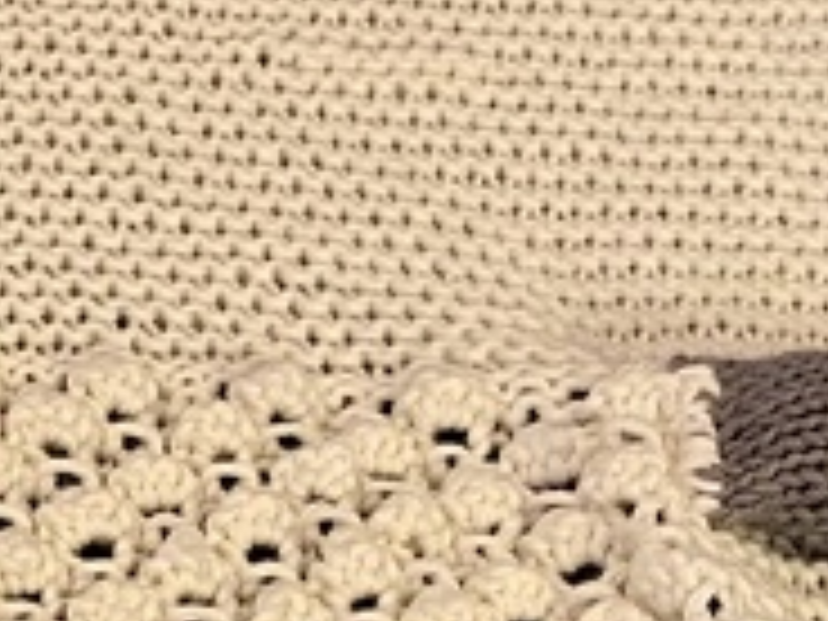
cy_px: 832
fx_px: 3612
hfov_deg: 12.4
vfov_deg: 9.6
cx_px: -412
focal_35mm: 151
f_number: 1.8
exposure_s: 1/50
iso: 160
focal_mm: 4.25
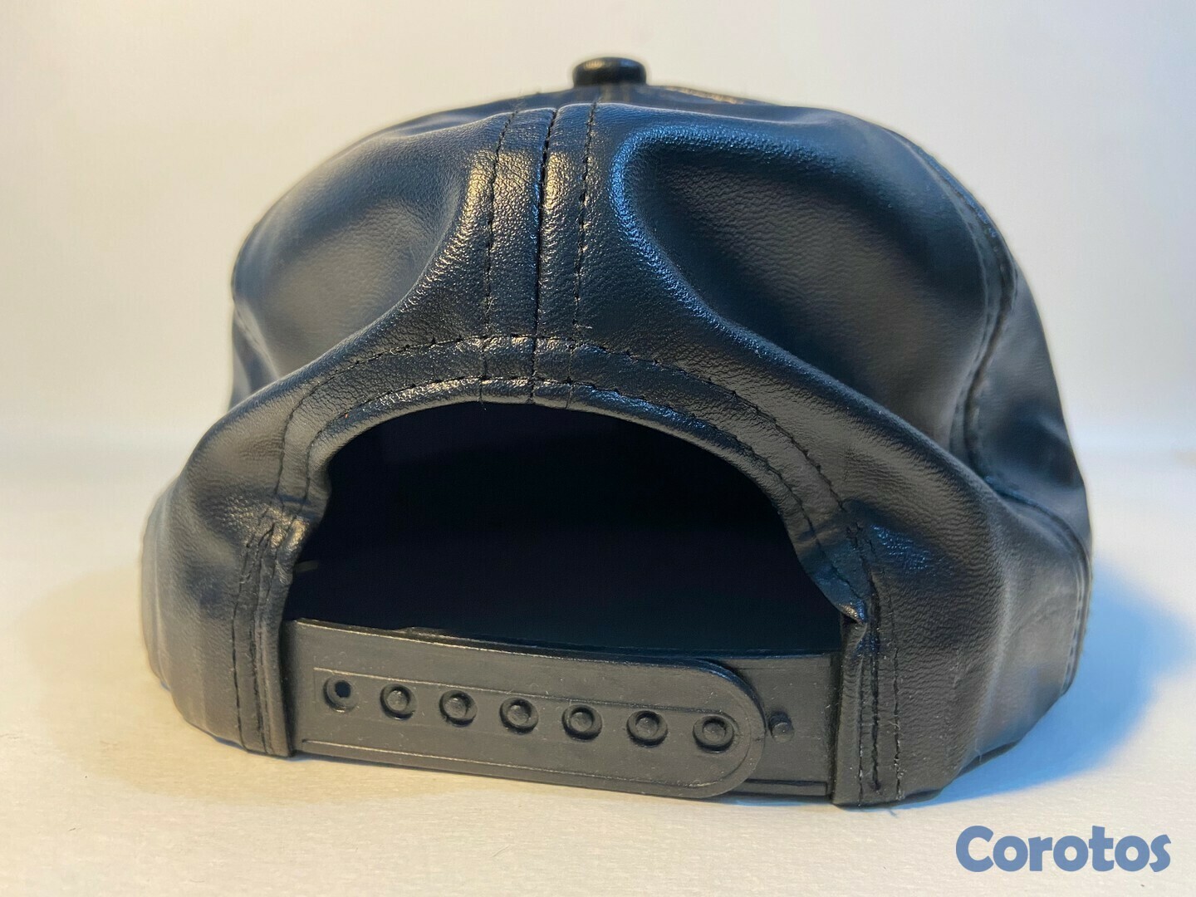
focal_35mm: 26
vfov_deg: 53.1
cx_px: 598
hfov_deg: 67.3
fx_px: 898
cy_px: 448
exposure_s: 1/60
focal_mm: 4.25
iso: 200
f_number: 1.8
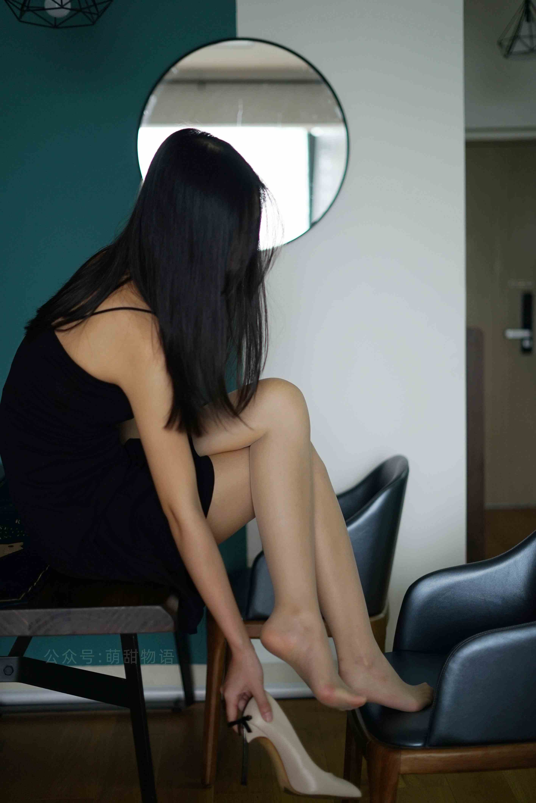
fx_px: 1115
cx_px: 268
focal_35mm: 50
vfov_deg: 39.6
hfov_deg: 27.0
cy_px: 402
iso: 500
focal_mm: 50
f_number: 1.8
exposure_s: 1/160
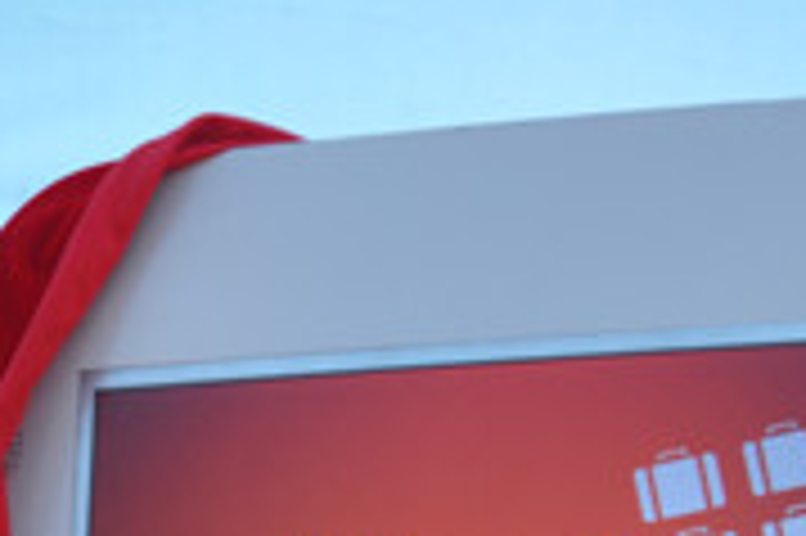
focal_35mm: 83
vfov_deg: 15.3
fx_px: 1857
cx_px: 288
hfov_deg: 24.4
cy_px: 777
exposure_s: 1/80
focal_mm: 18
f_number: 4.5
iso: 400
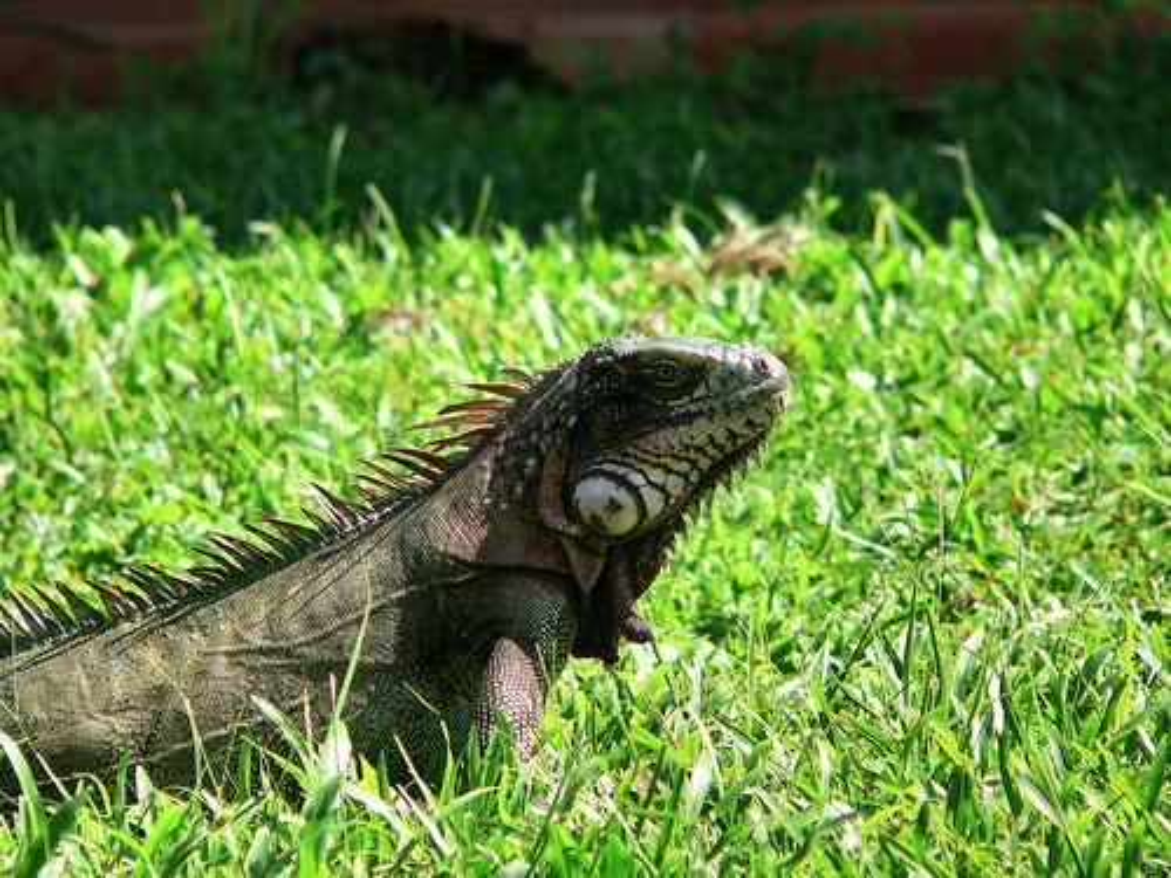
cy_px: 439
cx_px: 586
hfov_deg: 4.6
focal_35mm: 432
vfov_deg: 3.4
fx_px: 14614
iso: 80
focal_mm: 72
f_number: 4
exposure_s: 1/320
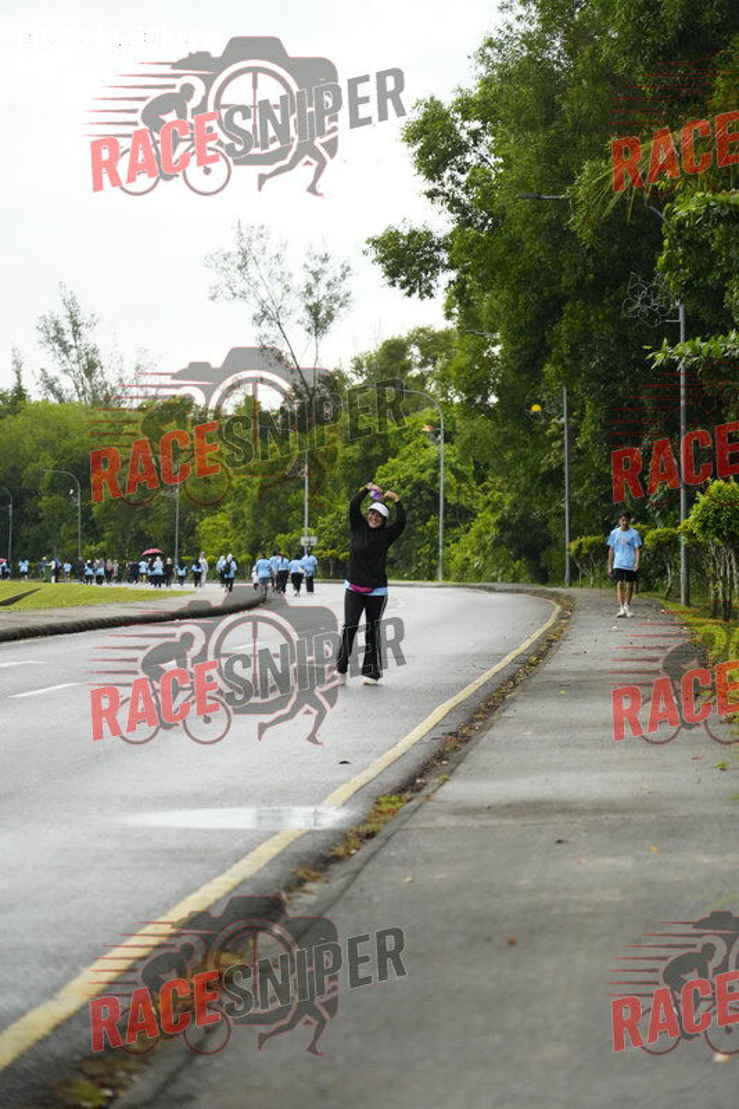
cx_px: 370
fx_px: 3234
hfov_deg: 13.0
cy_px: 554
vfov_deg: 19.5
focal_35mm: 105
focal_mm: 105
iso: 10000
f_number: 4
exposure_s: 1/8000
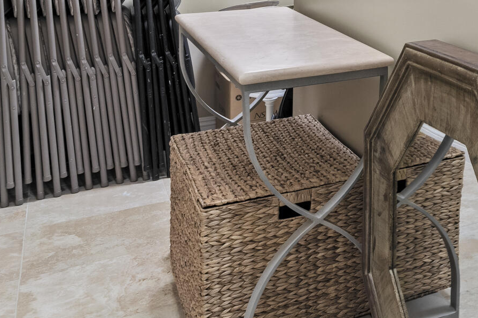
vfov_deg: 21.8
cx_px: 631
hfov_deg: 28.4
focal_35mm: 57
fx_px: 757
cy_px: -77
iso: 250
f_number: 9
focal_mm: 17
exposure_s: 3.2
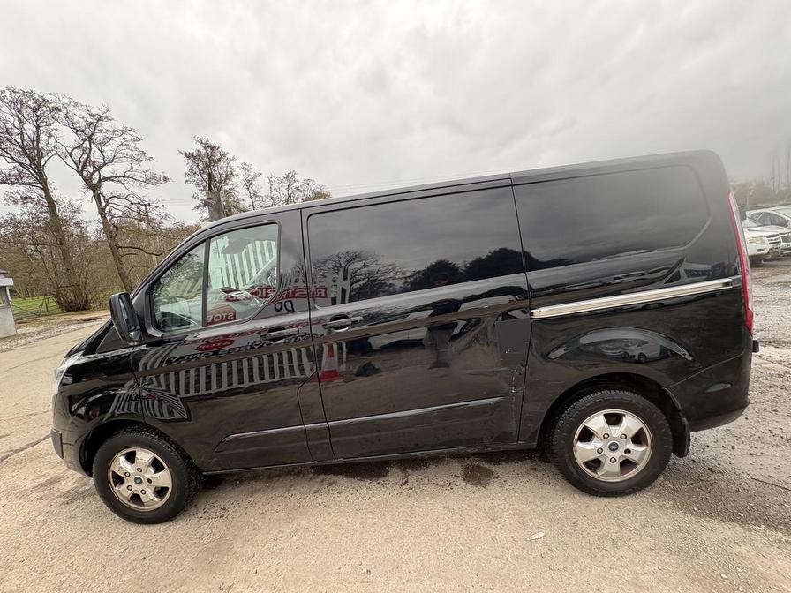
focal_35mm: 14
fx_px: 320
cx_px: 396
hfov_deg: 102.1
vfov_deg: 85.7
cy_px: 296
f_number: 2.2
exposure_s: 1/176
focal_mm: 2.22
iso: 50
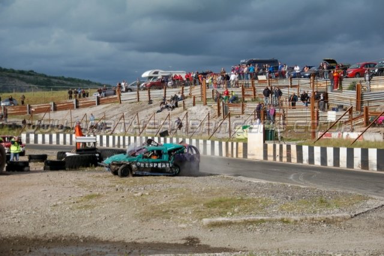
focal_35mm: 82
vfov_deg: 16.5
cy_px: 128
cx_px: 192
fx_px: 880
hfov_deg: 24.6
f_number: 5.3
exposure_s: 1/1000
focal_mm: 55
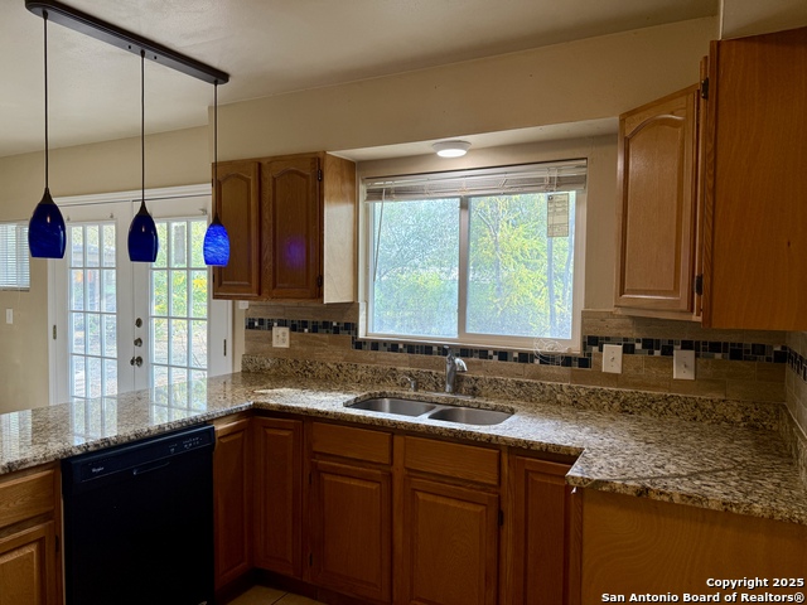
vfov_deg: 56.8
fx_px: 560
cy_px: 302
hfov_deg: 71.6
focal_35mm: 24
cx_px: 404
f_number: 1.78
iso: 100
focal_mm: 6.76
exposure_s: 1/123
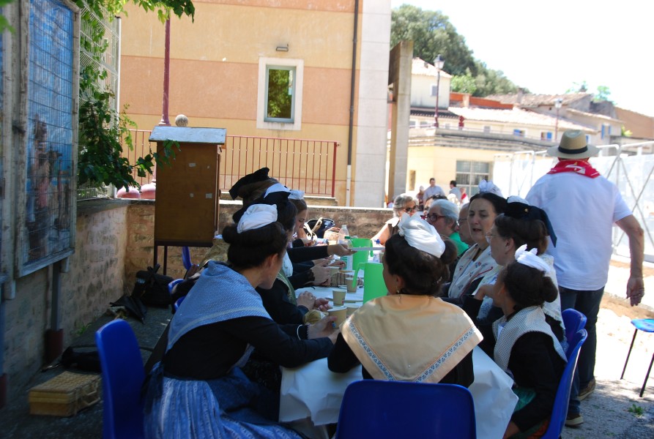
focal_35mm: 42
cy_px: 220
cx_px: 327
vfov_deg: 32.1
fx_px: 765
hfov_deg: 46.3
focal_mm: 28
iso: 160
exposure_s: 1/125
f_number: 5.6
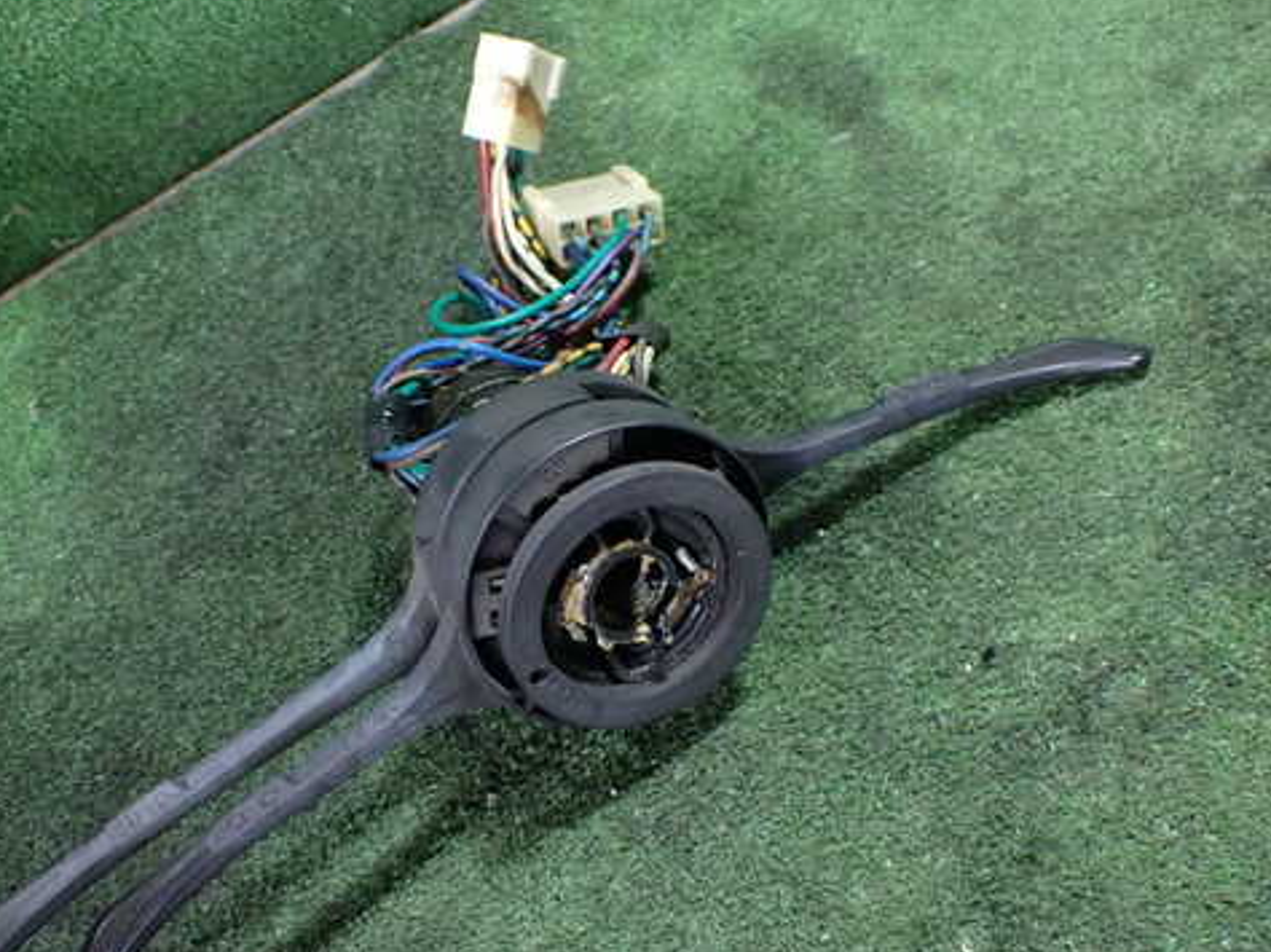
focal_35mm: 38
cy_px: 539
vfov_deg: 37.6
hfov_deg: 48.9
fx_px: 1395
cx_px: 577
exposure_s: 1/60
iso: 800
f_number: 2.3
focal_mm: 5.4
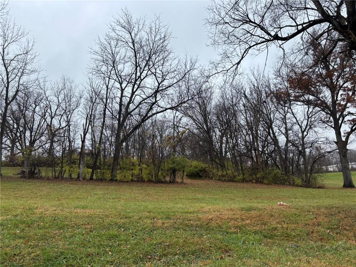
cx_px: 178
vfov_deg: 53.1
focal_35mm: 26
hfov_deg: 67.3
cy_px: 134
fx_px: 267
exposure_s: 1/2105
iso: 50
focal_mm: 5.96
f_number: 1.6
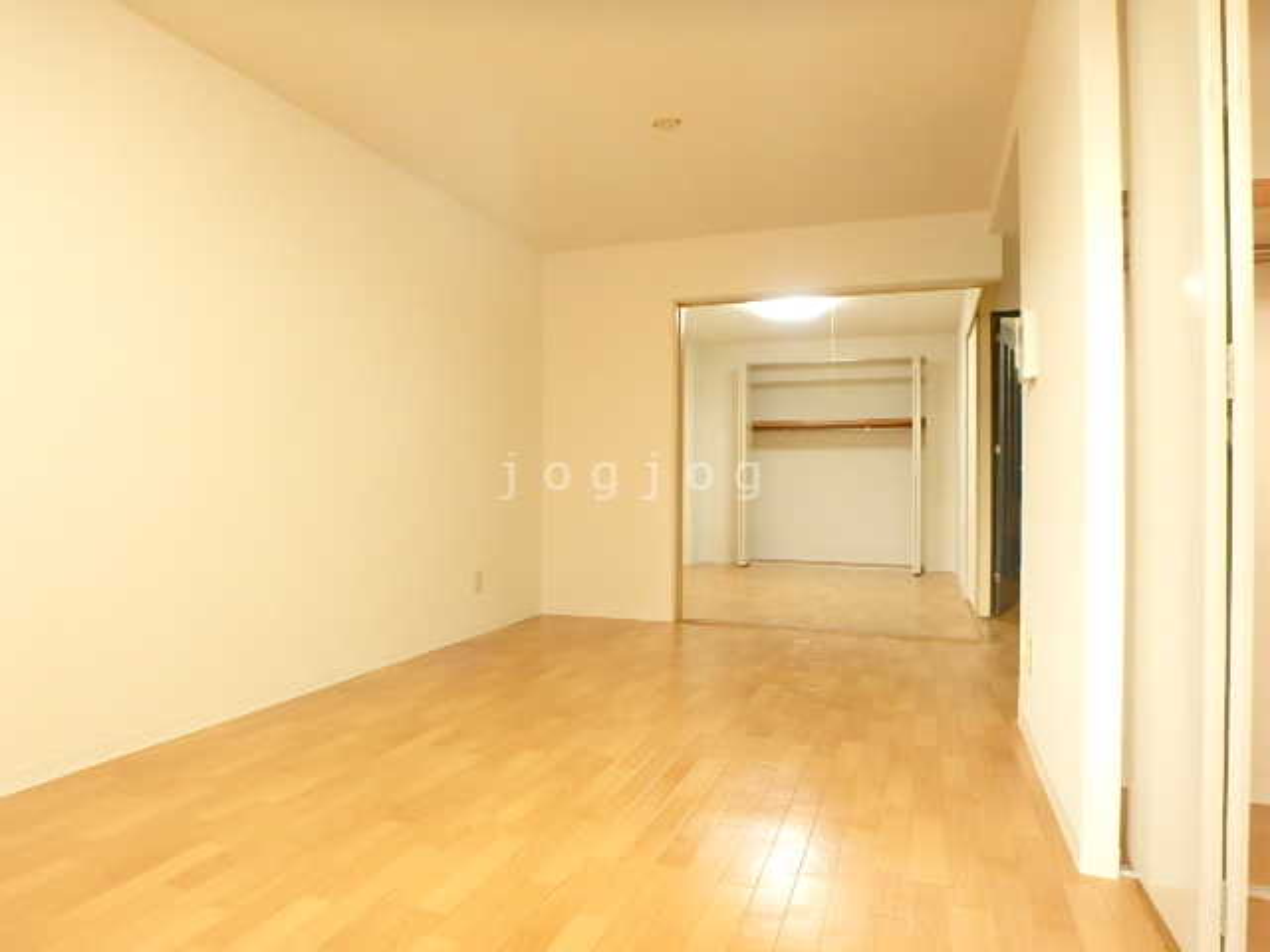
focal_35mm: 21
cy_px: 476
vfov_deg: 63.4
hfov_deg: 79.0
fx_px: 770
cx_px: 635
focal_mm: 3.7
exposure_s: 1/30
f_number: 3.5
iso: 640
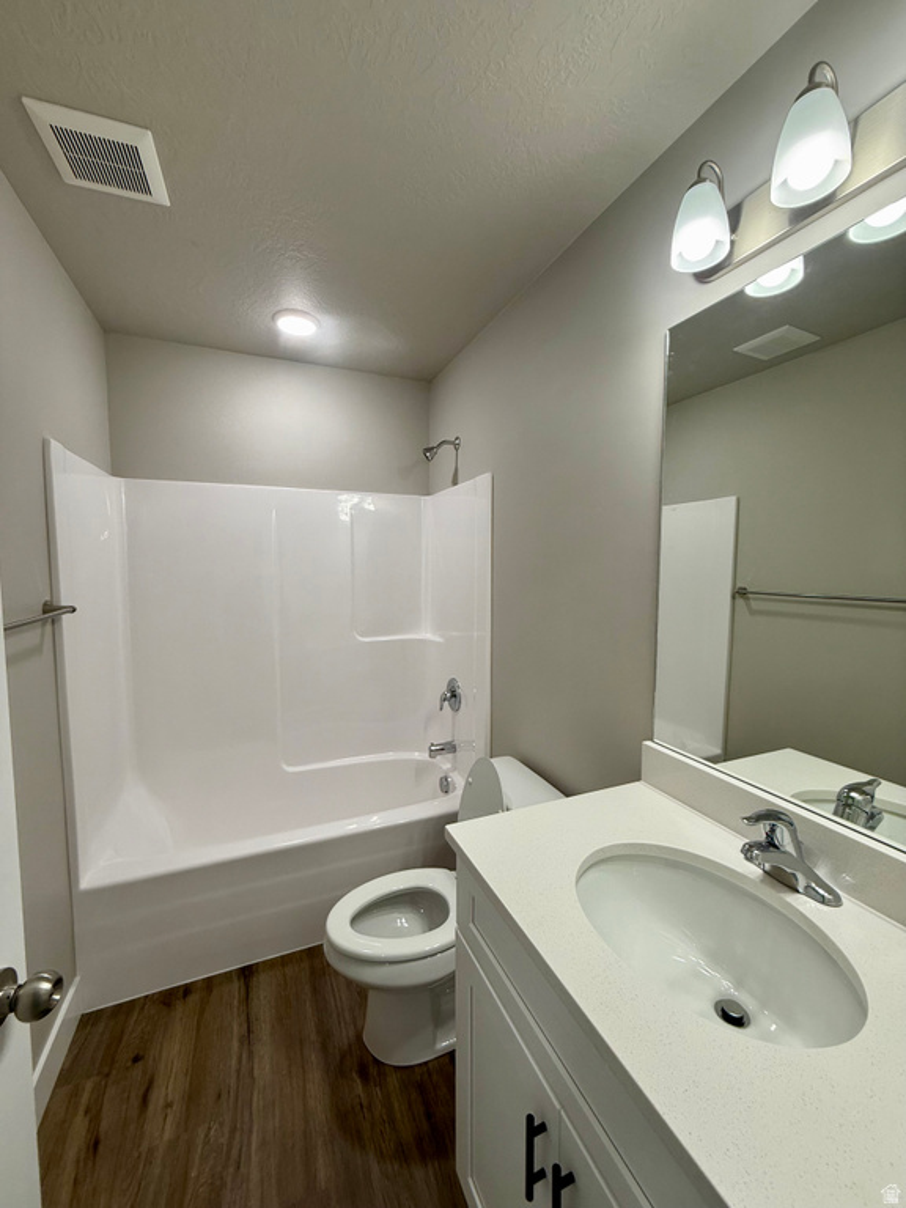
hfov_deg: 85.7
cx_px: 453
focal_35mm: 14
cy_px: 604
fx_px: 489
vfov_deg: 102.1
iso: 100
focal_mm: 2.22
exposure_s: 1/120
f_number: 2.2
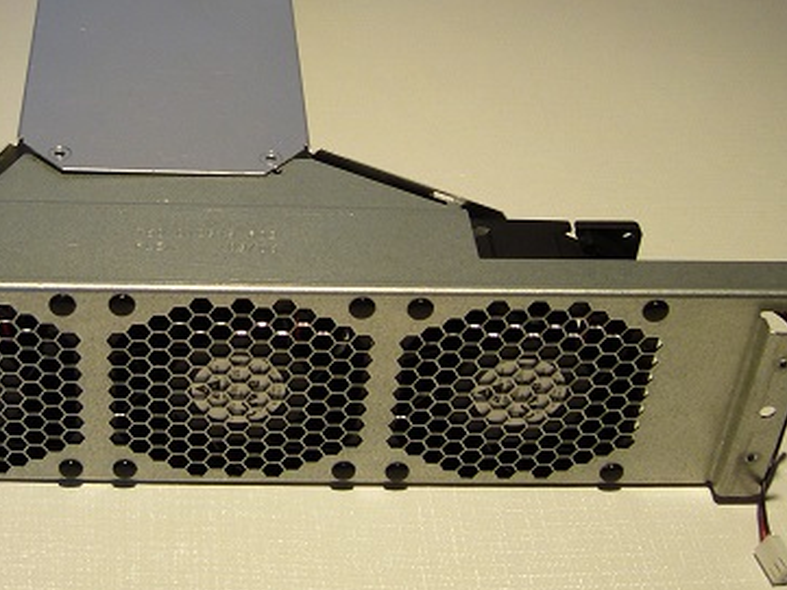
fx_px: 1410
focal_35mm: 62
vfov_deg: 23.4
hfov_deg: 30.8
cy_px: 135
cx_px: 233
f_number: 2.8
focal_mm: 5.8
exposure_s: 1/25
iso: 80
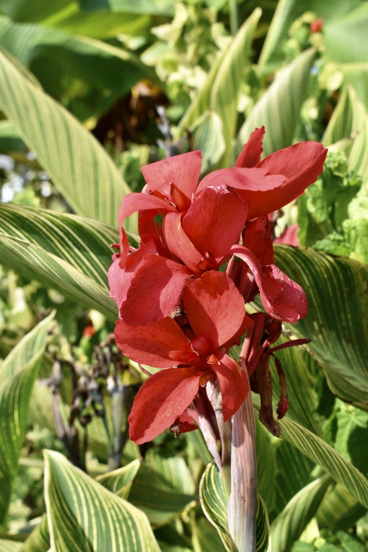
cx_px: 184
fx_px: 874
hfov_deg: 23.8
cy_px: 276
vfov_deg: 35.0
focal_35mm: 57
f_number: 9
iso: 200
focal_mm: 38
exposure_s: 1/400
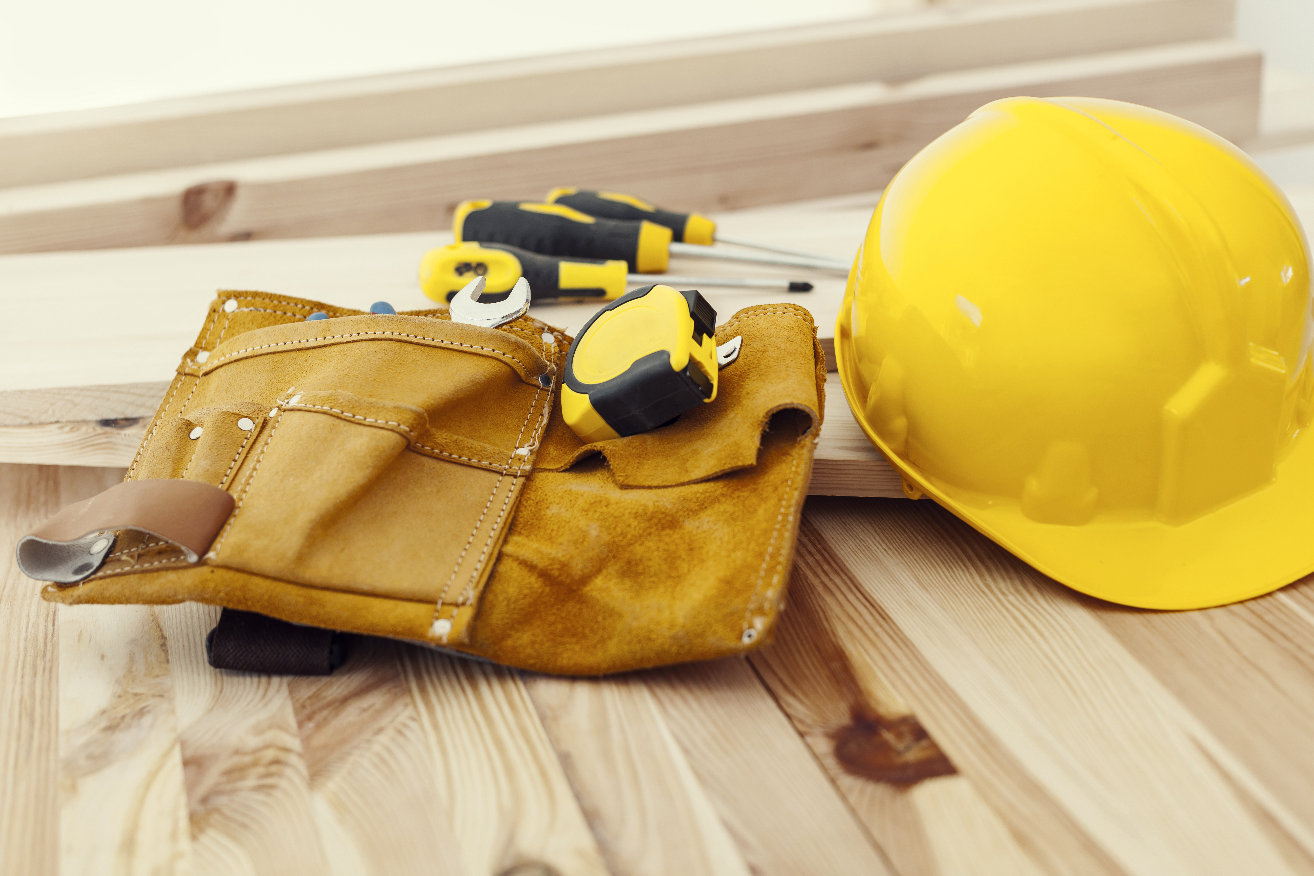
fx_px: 1825
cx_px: 657
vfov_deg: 27.0
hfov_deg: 39.6
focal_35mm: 50
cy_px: 438
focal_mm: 50
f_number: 3.2
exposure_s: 1/200
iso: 100
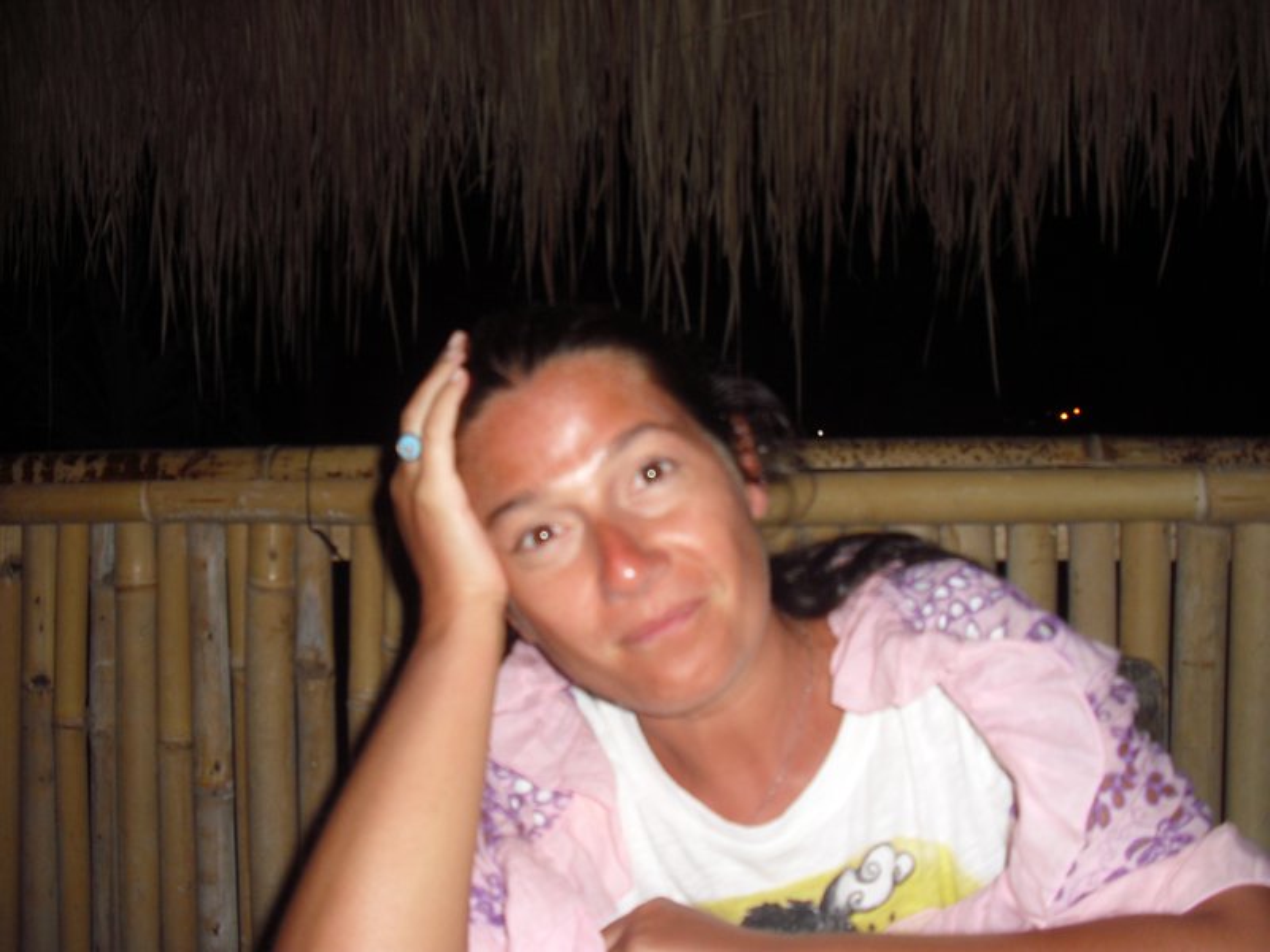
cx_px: 635
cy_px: 476
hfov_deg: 49.0
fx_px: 1394
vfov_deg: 37.7
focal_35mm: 38
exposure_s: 1/60
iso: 100
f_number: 2.8
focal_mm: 6.2
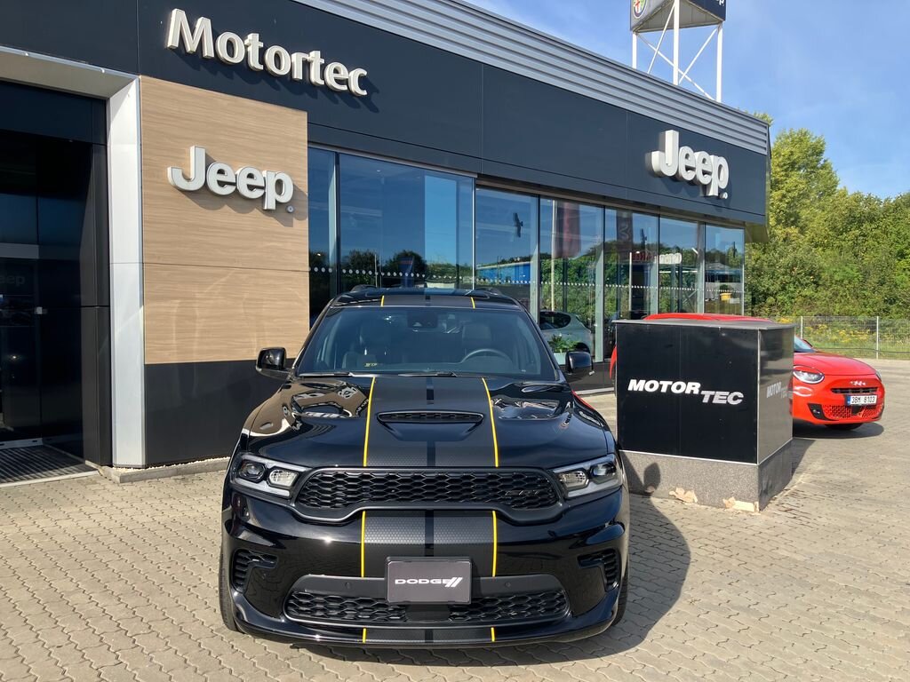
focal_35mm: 28
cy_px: 341
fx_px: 736
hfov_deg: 63.4
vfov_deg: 49.7
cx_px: 455
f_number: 1.8
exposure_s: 1/883
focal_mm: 3.99
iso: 32
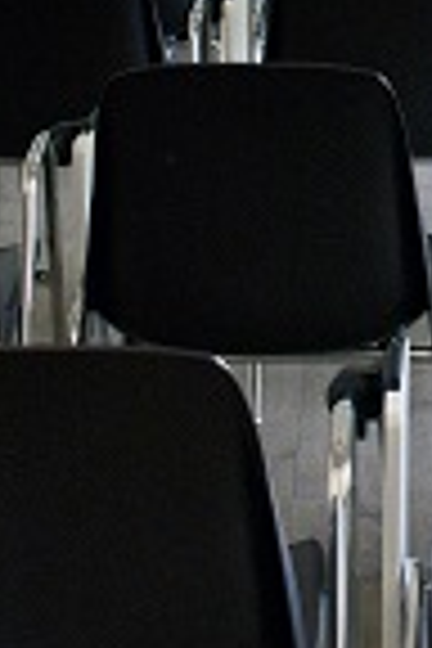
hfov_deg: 9.7
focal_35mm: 141
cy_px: -315
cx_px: 392
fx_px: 2538
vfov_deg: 13.7
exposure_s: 1/100
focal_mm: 18
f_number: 3.5
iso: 200
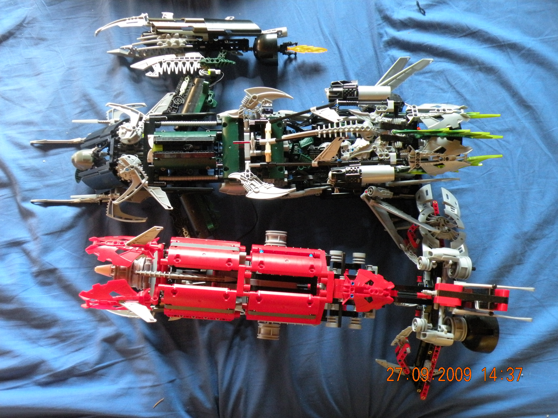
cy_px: 209
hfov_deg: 44.8
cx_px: 279
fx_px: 677
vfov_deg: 34.3
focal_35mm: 42
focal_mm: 7.4
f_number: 3.2
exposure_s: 1/39.4
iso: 400
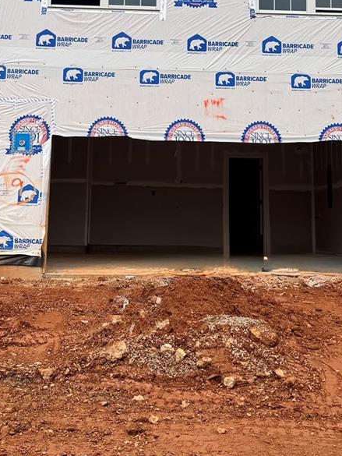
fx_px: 830
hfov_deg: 23.3
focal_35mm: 63
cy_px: 58
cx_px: 144
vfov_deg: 29.6
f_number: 1.78
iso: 80
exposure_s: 1/3247
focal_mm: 6.76
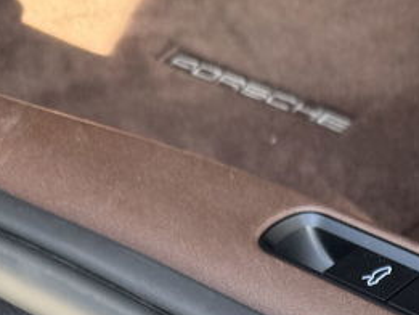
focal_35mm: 94
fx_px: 1138
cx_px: 478
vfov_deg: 13.7
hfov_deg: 19.8
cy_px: 601
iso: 80
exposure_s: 1/167
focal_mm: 6.76
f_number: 1.78
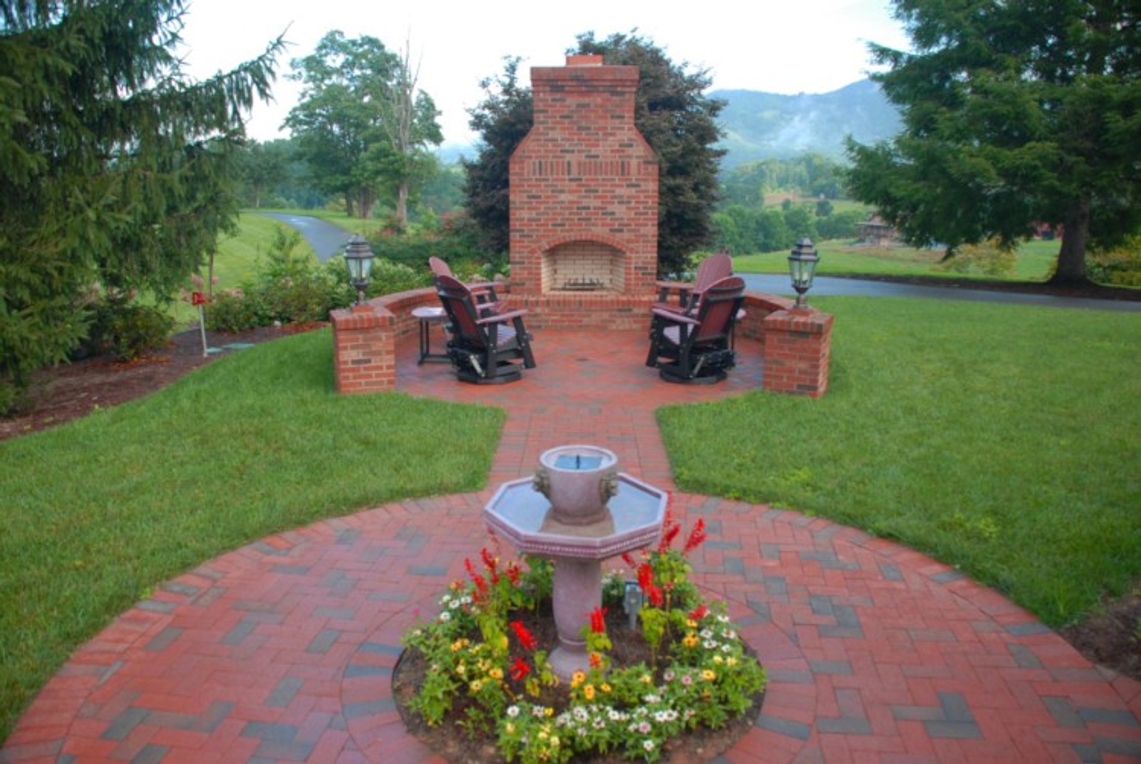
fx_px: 857
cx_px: 570
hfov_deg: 67.3
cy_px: 382
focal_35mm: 27
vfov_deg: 48.0
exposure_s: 1/45
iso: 100
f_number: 3.5
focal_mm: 18
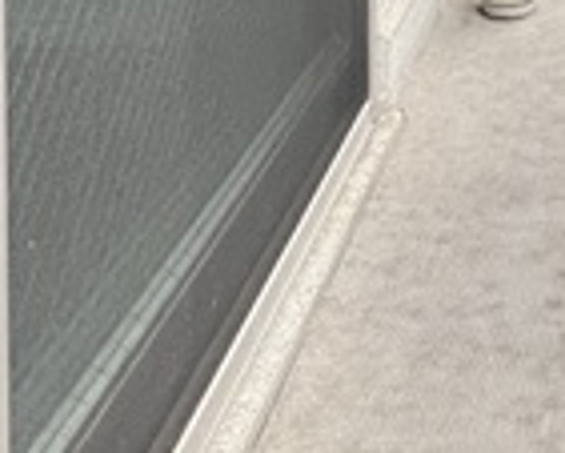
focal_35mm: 63
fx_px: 1054
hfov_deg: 26.6
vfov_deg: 18.0
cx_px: 677
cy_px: -411
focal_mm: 1.57
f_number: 1.8
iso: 125
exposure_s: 1/99
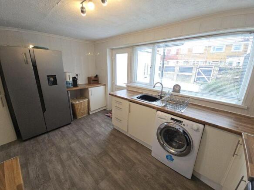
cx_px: 127
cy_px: 95
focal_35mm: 13
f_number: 2.2
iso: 80
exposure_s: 1/50
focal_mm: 2.2
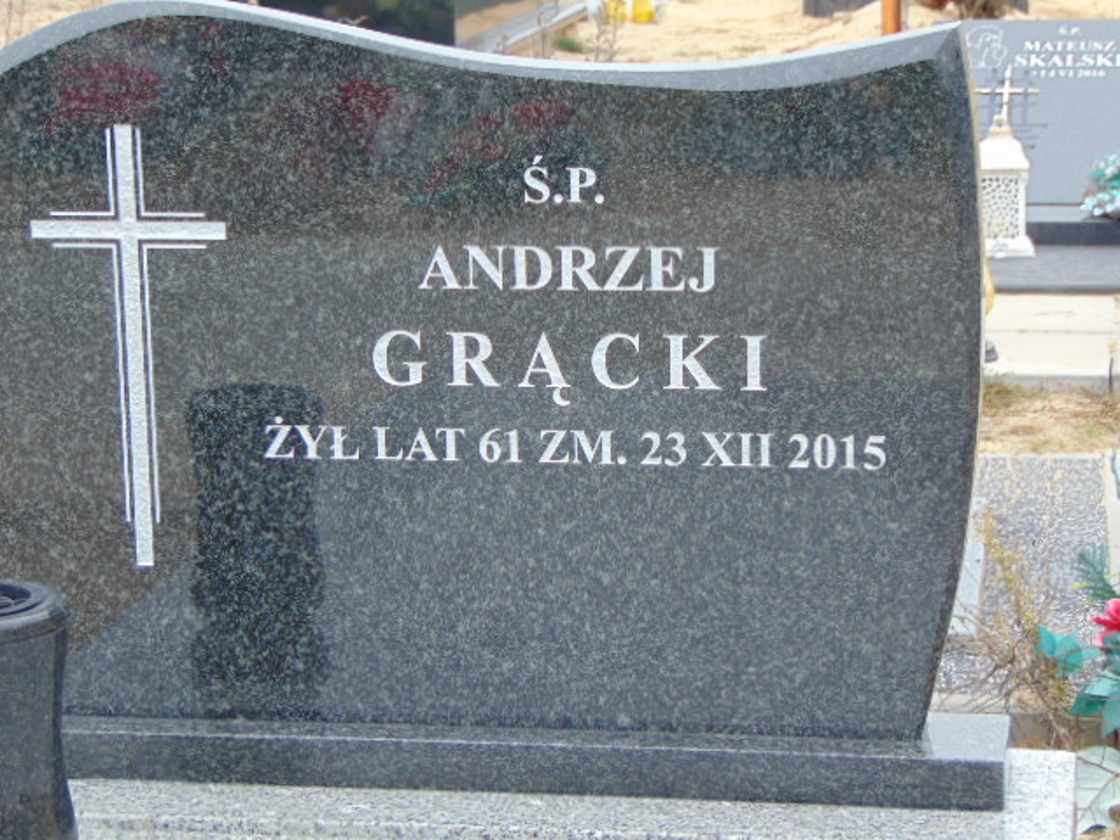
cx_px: 560
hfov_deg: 18.2
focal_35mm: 108
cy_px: 420
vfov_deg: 13.7
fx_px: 3494
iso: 80
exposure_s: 1/60
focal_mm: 19.4
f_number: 3.9
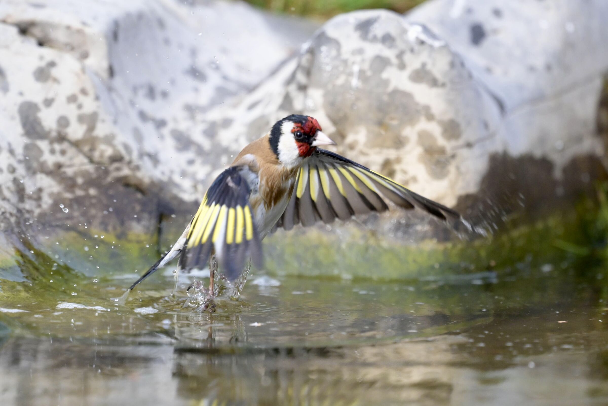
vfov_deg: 2.3
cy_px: 203
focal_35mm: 600
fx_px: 10133
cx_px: 304
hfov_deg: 3.4
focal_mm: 400
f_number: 3.2
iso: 1250
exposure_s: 1/4000
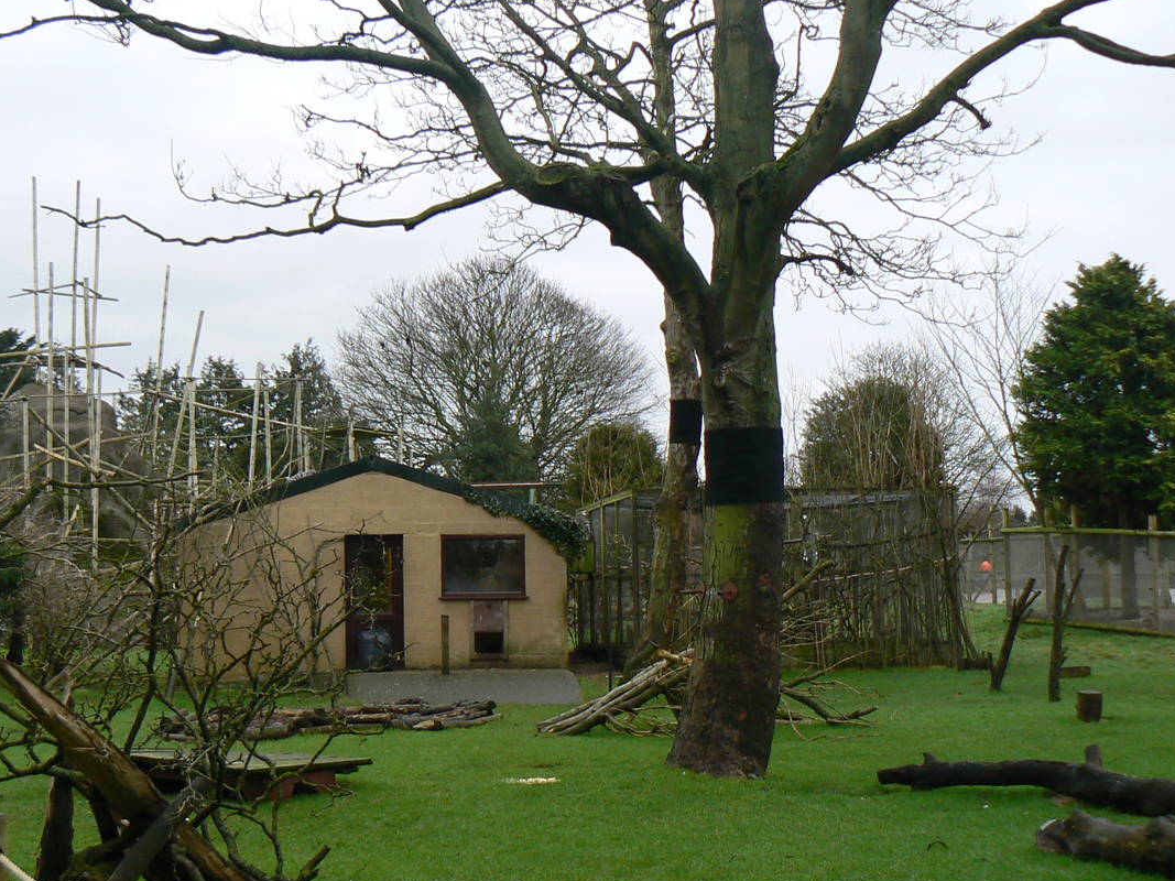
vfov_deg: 27.0
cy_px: 526
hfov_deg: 35.0
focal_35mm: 54
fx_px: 1833
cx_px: 350
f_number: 2.8
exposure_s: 1/40
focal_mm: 6
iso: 80
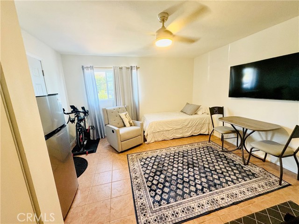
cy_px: 112
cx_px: 150
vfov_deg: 85.7
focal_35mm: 14
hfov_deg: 102.1
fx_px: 121
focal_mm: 2.22
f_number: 2.2
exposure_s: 1/60
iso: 320
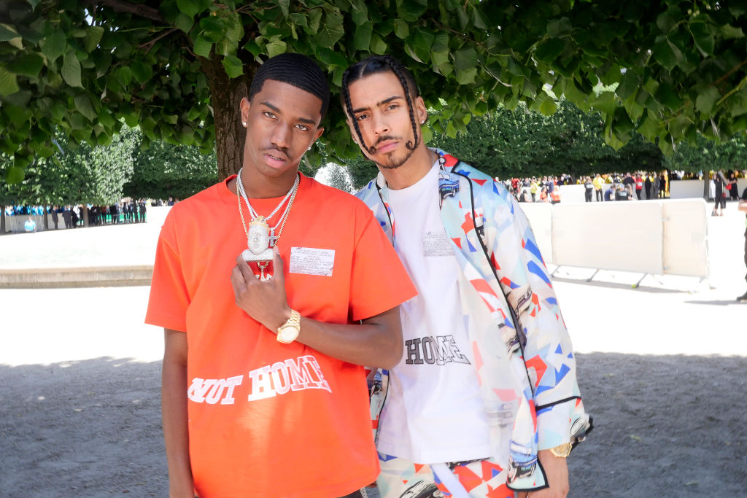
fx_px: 643
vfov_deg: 42.3
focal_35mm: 31
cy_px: 249
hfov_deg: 60.3
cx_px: 374
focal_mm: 15
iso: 500
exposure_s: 1/160
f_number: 8
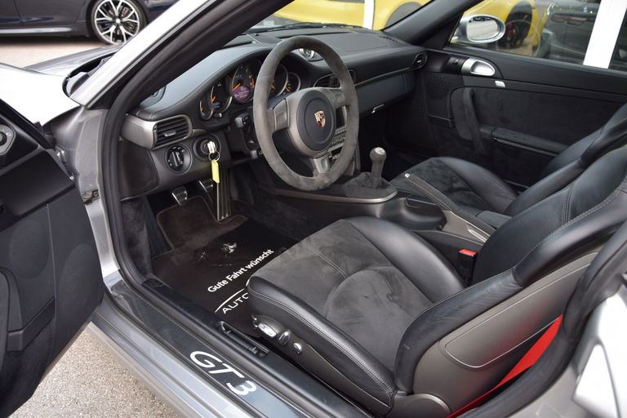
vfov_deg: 25.8
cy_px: 209
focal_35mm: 52
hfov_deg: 37.9
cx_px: 314
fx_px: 914
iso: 400
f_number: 4.5
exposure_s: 1/80
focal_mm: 35
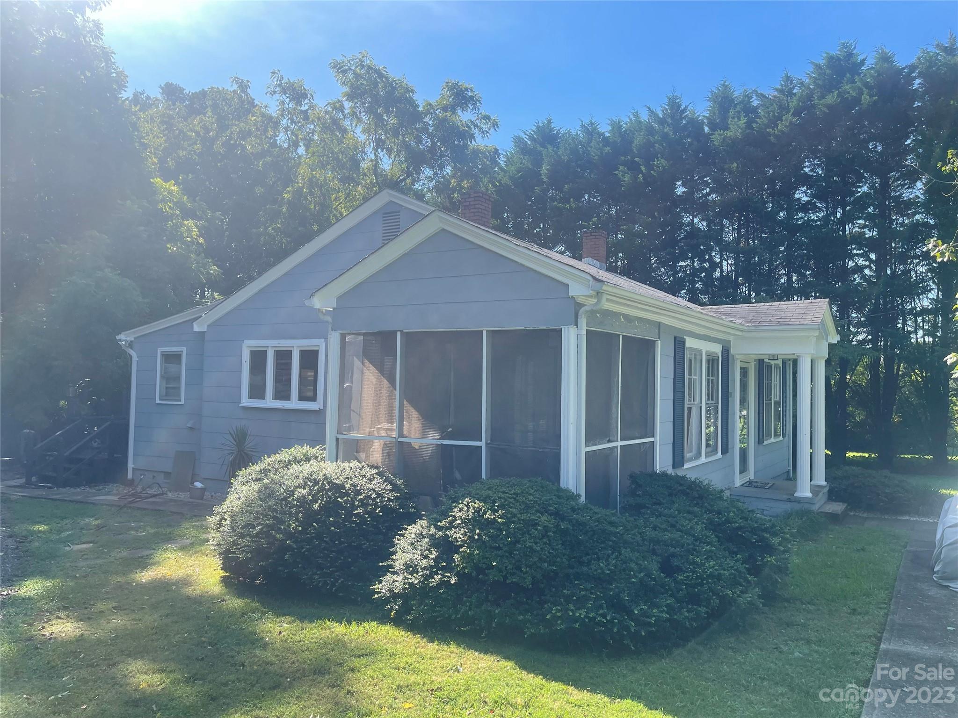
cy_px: 359
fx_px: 720
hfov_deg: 67.3
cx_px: 479
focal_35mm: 26
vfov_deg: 53.1
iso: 32
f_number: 1.6
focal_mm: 5.1
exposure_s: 1/953
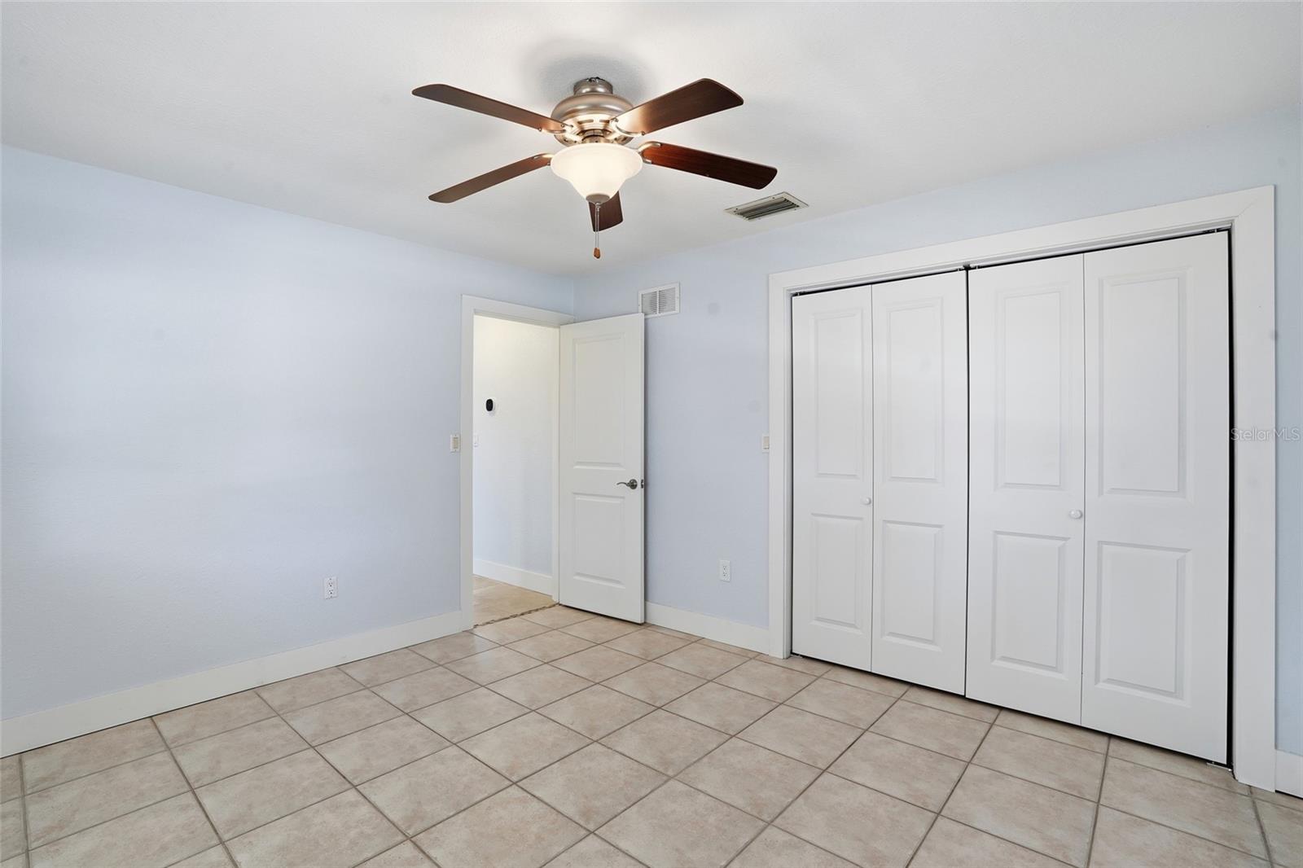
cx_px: 652
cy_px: 434
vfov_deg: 73.7
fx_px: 579
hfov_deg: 96.7
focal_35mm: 16
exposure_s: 1/25
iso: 200
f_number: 9
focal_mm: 16
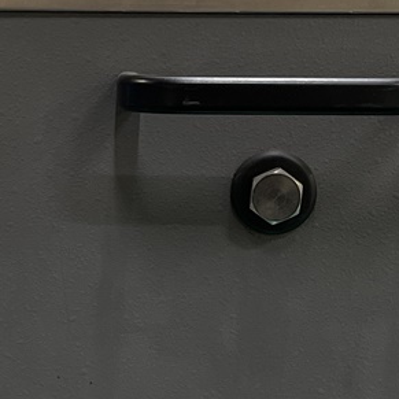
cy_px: 253
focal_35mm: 78
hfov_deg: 22.1
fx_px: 1017
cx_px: 255
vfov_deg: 22.1
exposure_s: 1/120
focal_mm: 5.1
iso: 125
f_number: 1.6
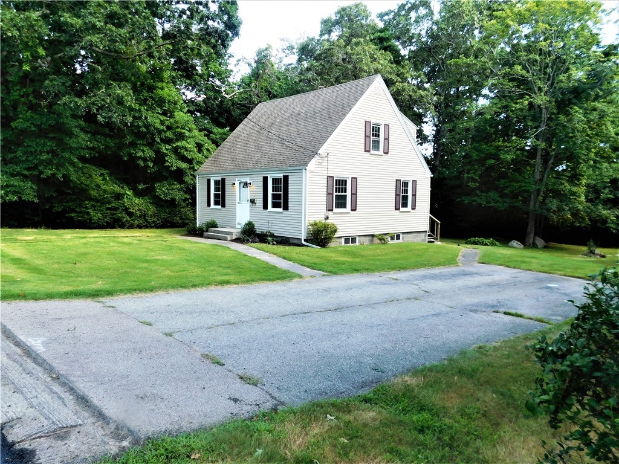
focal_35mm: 25
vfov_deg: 54.9
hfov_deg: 69.4
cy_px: 232
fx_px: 447
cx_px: 310
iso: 125
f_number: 3.1
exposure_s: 1/200
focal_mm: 4.5
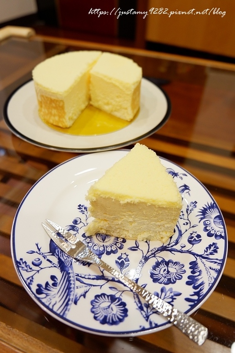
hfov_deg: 53.1
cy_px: 176
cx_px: 118
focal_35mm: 24
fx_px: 235
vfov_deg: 73.8
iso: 640
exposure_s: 1/40
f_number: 3.5
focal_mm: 16
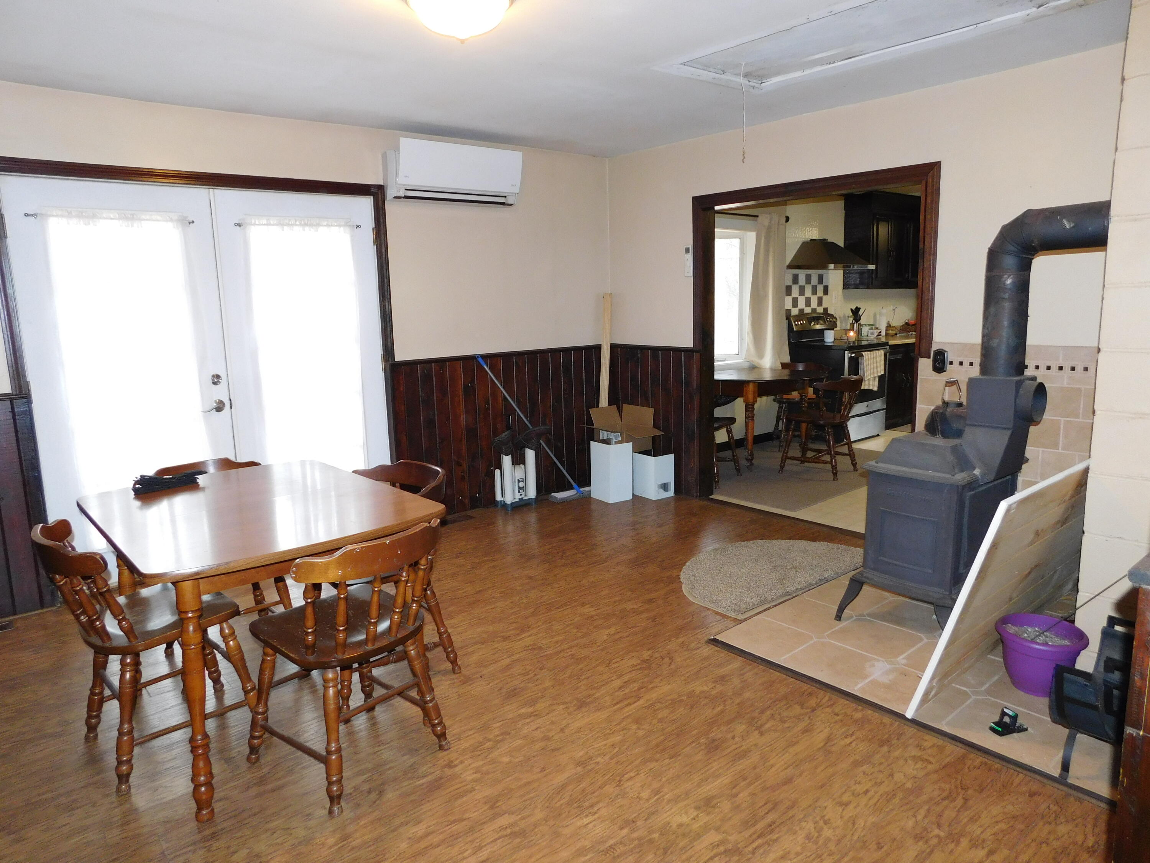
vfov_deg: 58.9
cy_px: 432
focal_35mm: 23
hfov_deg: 73.9
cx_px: 575
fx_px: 764
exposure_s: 1/30
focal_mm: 4
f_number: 3
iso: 250
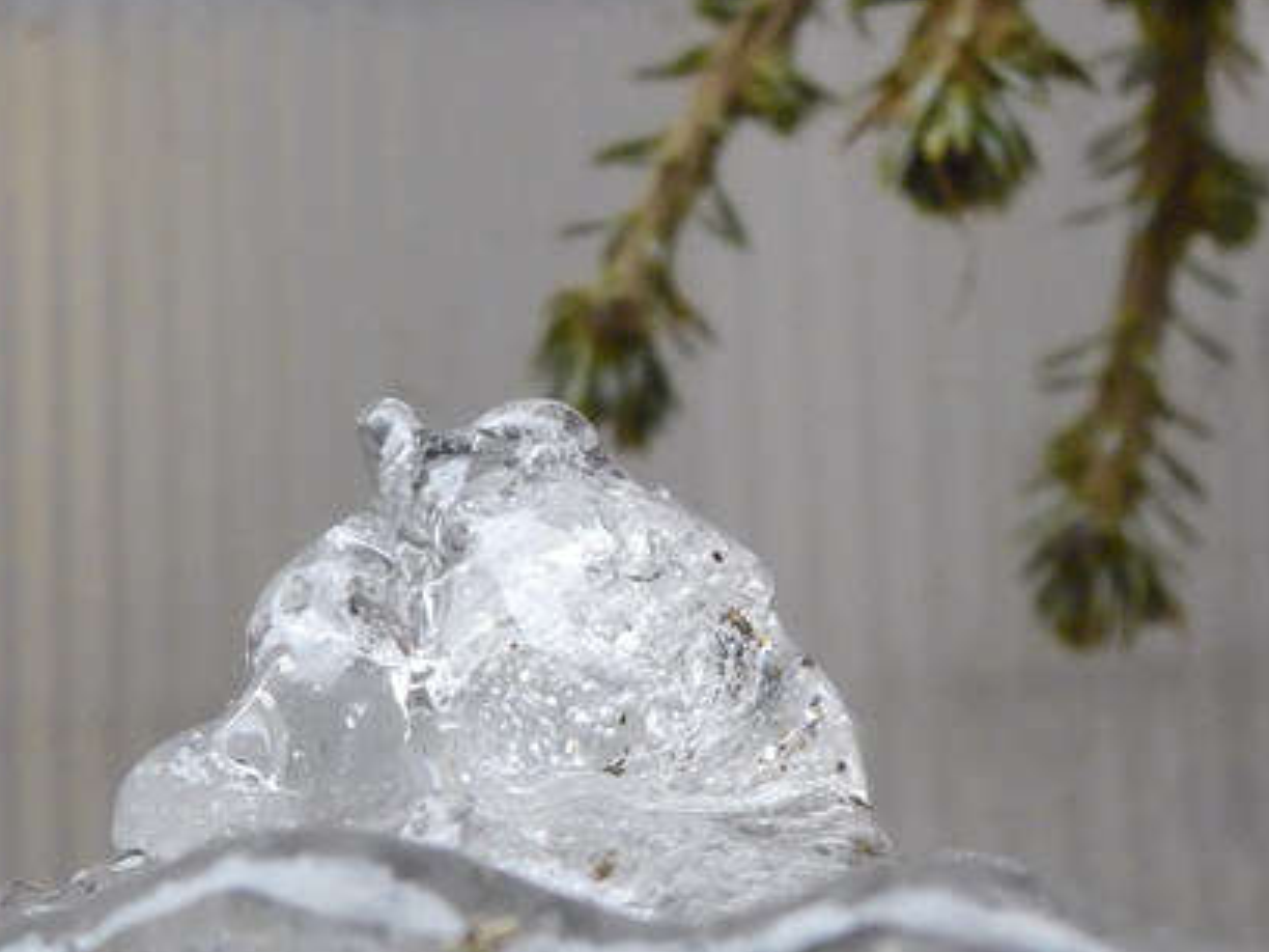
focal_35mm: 103
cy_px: 565
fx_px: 3776
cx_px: 510
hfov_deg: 19.1
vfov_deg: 14.4
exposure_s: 1/60
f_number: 3.3
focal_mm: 4.9
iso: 320
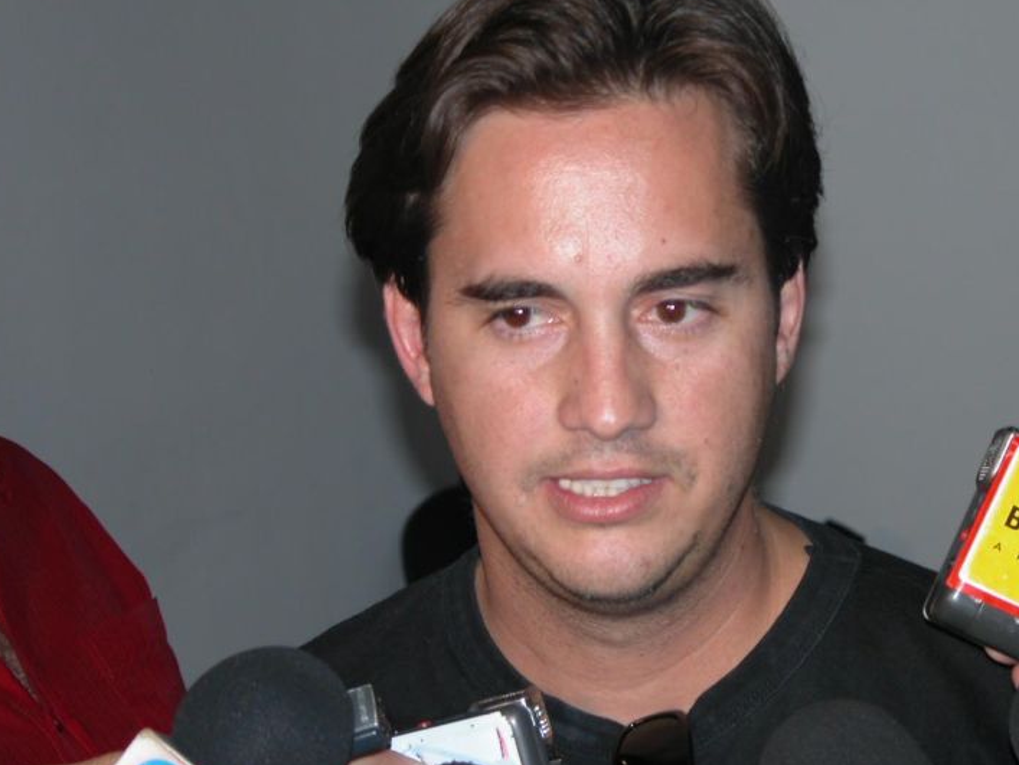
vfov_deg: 9.0
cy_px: 507
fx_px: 4860
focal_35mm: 165
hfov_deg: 12.0
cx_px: 628
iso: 100
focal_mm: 29.5
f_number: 3.7
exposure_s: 1/125
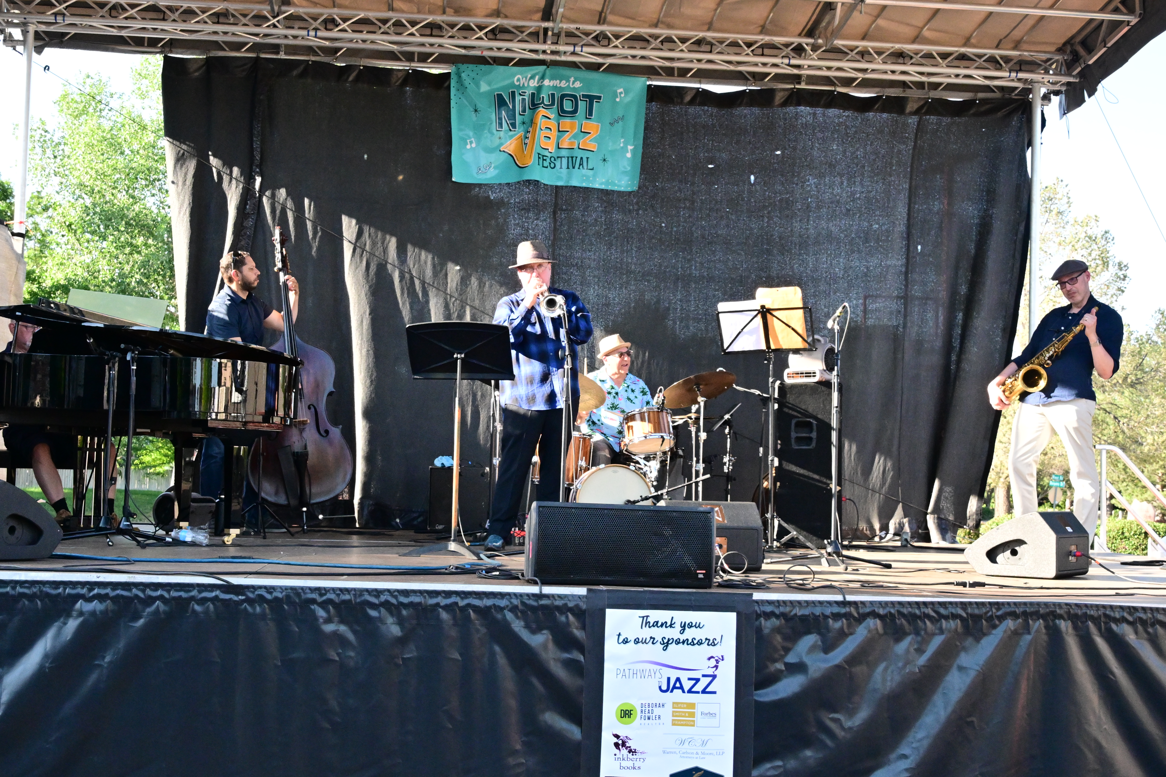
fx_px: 1489
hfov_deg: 42.8
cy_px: 388
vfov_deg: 29.2
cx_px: 583
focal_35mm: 46
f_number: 11
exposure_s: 1/400
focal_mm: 31
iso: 2800
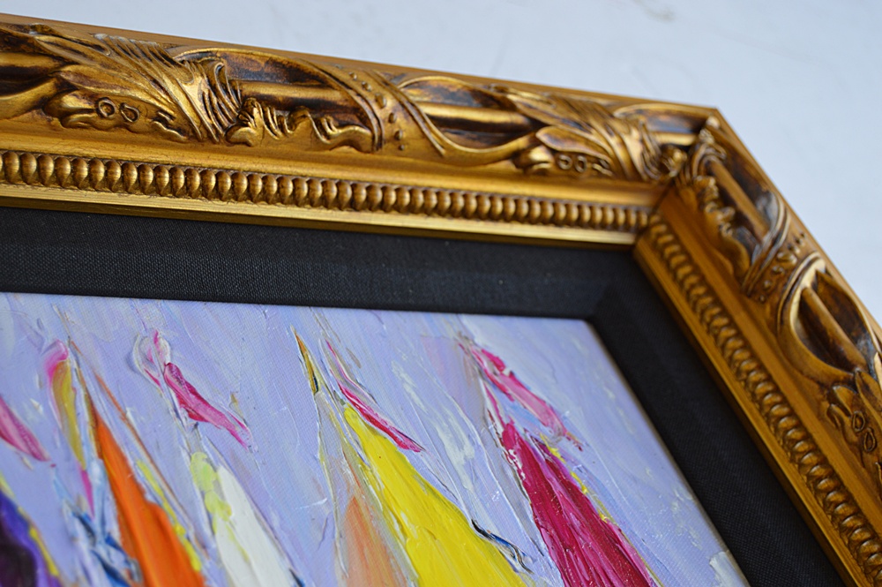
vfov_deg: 18.9
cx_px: 441
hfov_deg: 28.1
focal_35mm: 72
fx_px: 1763
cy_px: 294
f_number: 5.3
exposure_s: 1/100
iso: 400
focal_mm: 48
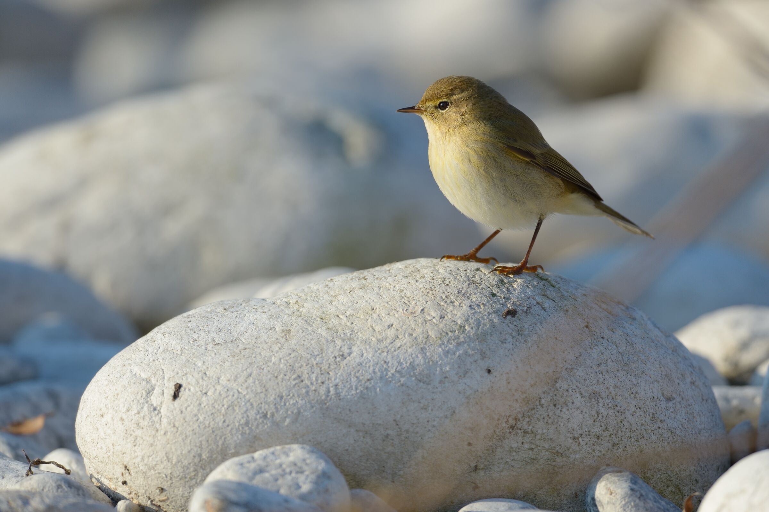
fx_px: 18152
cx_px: 384
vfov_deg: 1.6
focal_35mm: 850
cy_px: 256
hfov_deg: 2.4
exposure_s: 1/1600
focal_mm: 850
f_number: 6.3
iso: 800
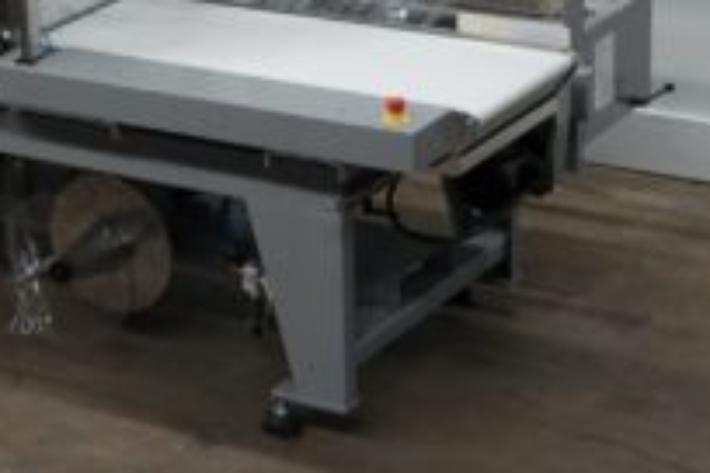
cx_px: -94
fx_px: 2366
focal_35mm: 120
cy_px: -33
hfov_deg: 16.5
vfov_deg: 11.3
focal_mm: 18.63
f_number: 4
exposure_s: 1/50
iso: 200
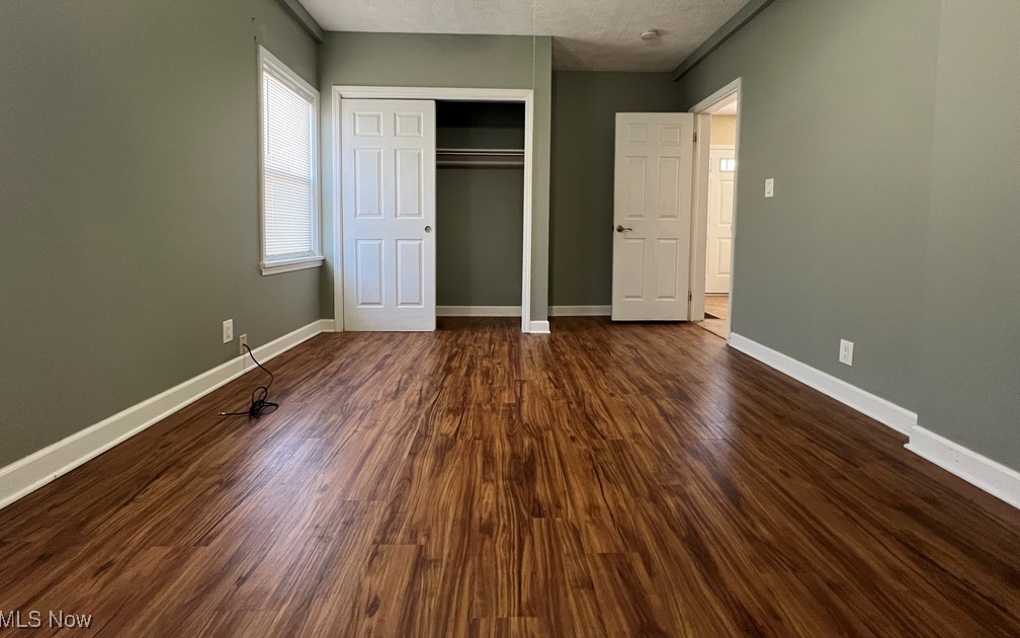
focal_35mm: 14
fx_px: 389
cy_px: 253
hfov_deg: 105.3
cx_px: 510
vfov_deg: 77.7
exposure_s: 1/60
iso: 320
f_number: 1.8
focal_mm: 1.57
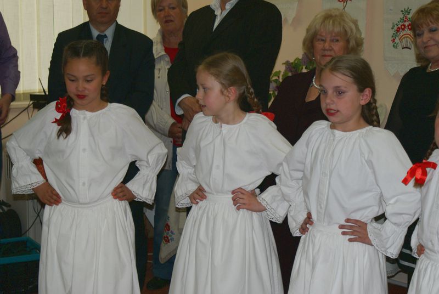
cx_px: 220
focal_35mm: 82
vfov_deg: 16.6
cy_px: 147
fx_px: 1008
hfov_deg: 24.6
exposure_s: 1/80
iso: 400
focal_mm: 55
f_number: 5.6
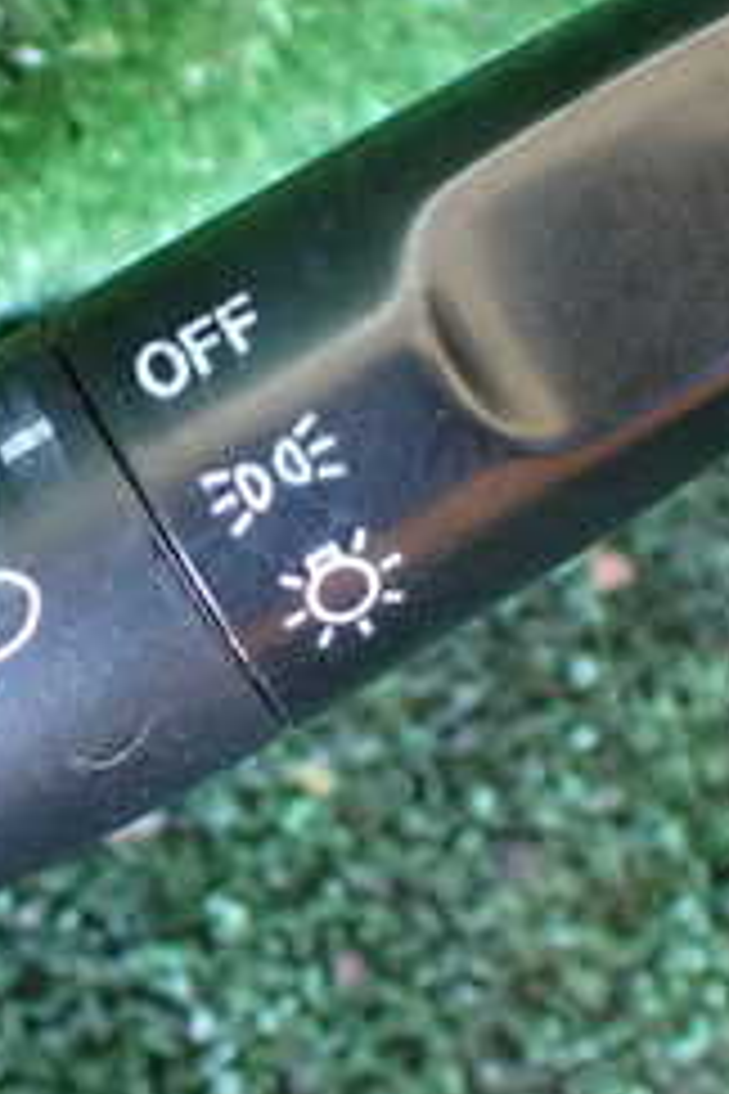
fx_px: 2339
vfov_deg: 26.3
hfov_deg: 17.5
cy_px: 558
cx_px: 94
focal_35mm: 77
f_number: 2.3
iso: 1250
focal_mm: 5.4
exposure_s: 1/30
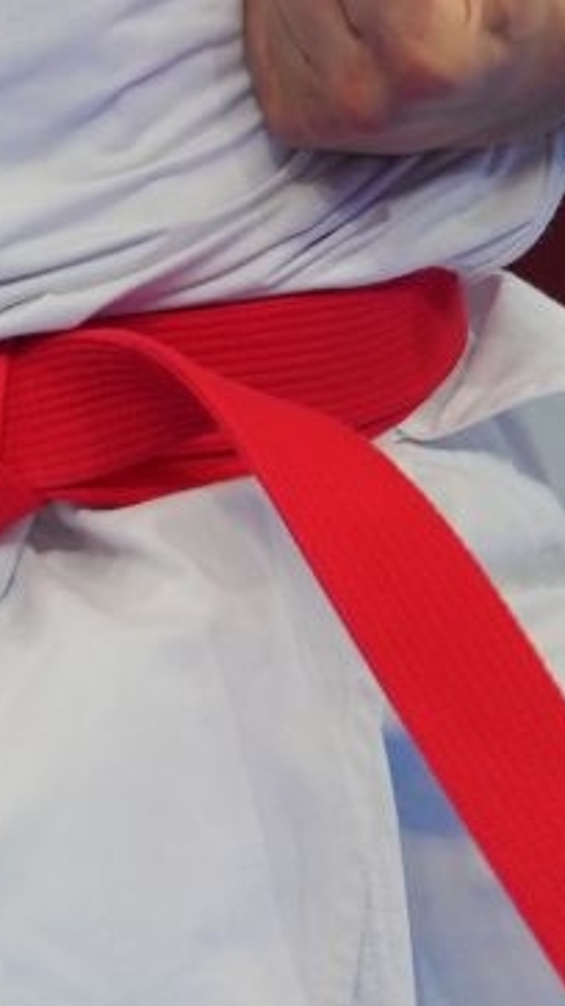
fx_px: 37527
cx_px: -695
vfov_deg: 1.5
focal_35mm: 1408
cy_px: -643
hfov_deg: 0.9
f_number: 2.8
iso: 250
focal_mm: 181
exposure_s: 1/500
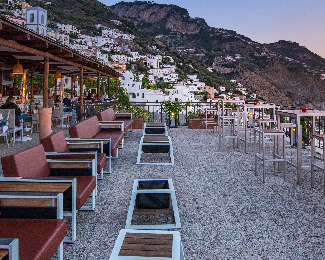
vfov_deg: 47.5
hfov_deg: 58.8
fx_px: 289
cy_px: 82
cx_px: 158
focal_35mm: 30
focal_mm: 14
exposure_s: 1/160
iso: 250
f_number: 7.1
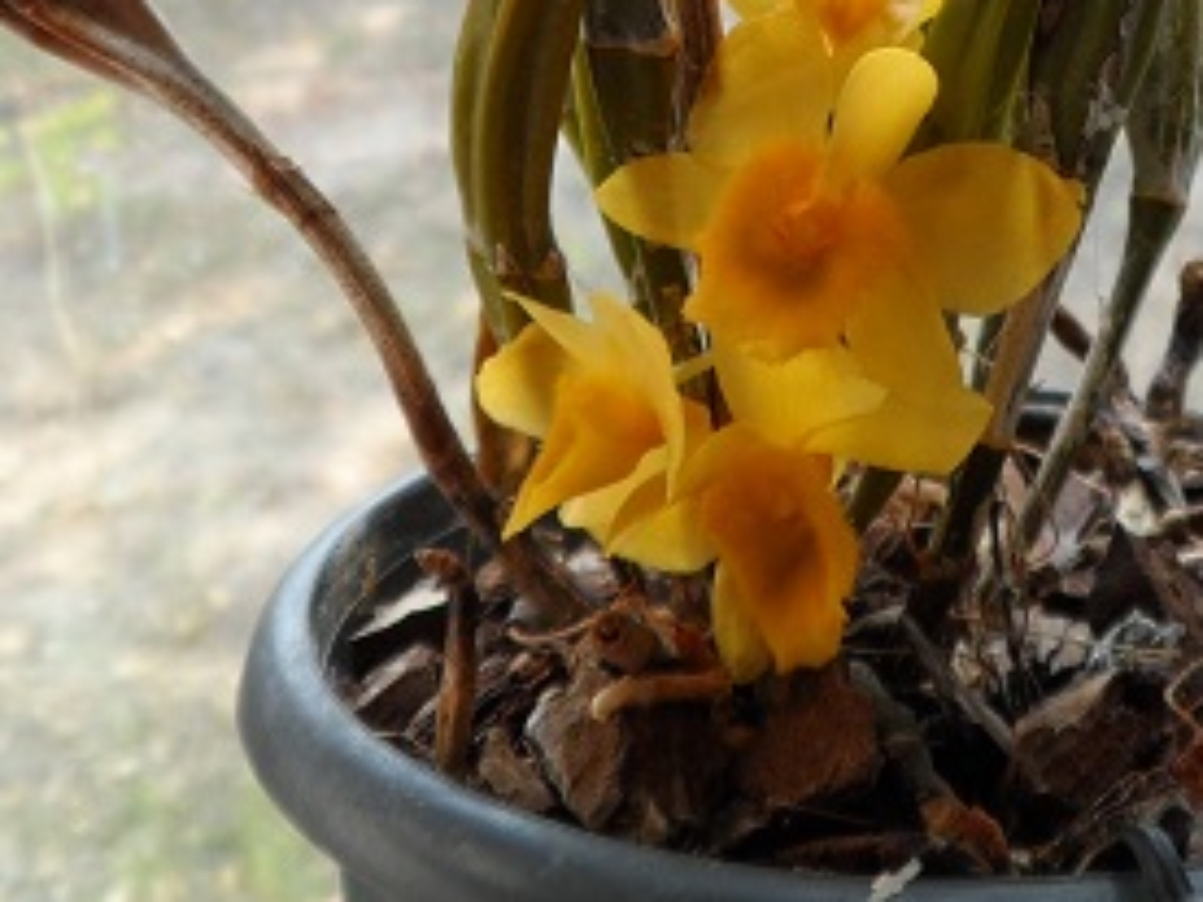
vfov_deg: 21.4
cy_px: -105
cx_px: 872
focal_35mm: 65
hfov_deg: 29.4
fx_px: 2259
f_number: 3.1
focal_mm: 4.9
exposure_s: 1/90
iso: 80
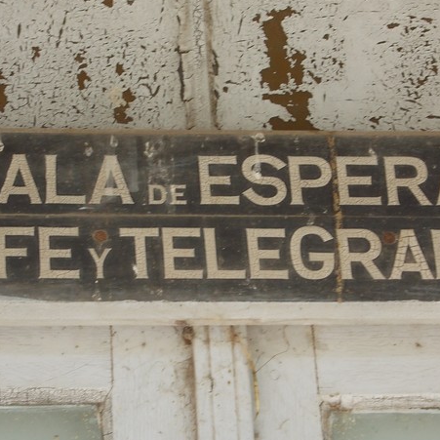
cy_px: 259
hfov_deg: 12.1
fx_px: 2071
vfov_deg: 12.1
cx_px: 215
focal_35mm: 144
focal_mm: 13.6
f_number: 5.3
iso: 80
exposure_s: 1/80
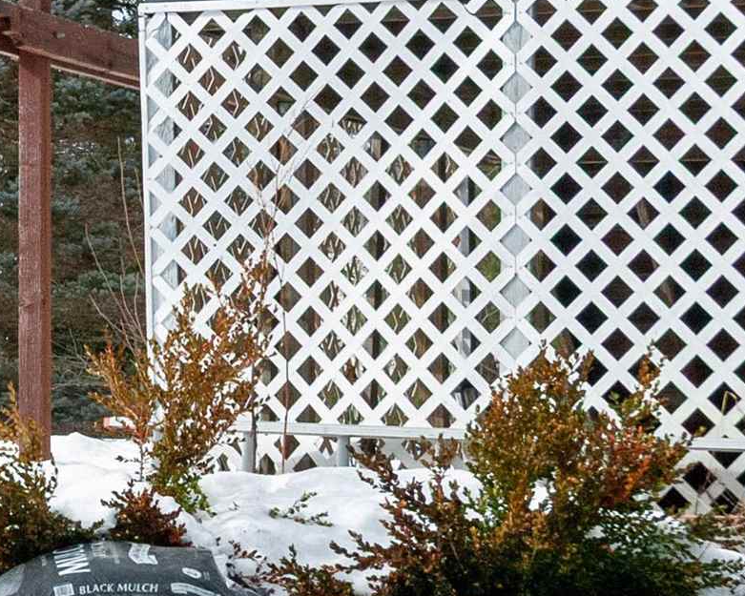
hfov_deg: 14.3
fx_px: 2690
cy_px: 104
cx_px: -500
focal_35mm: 122
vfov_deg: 12.6
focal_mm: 22
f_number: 9
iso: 200
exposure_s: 1/400
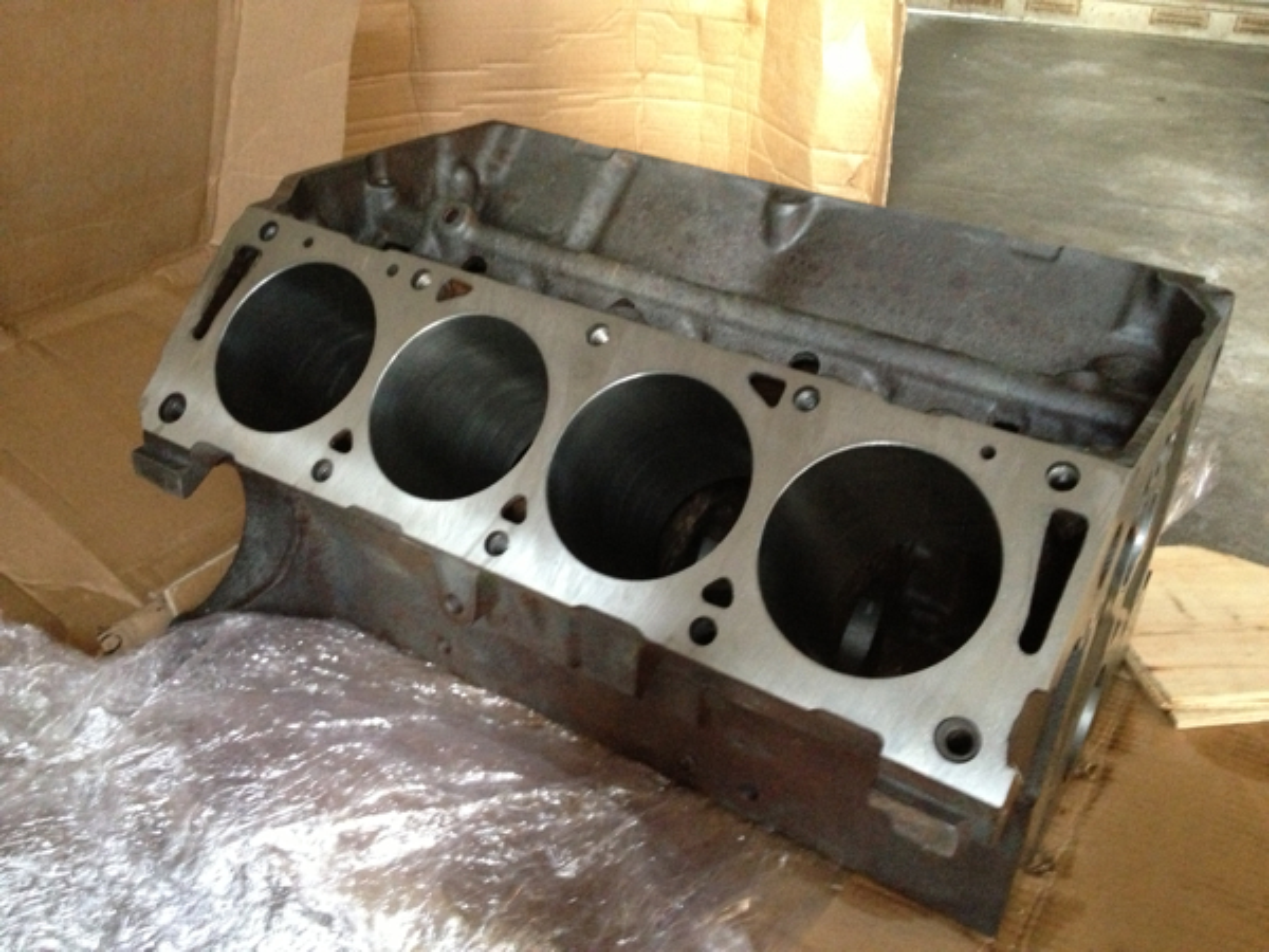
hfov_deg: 52.6
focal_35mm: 35
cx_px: 634
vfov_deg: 40.7
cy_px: 476
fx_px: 1283
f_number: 2.4
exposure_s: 1/15
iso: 640
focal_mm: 4.28
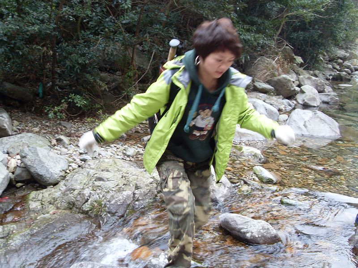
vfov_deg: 38.7
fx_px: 383
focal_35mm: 37
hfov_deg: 50.1
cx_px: 179
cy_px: 134
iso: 100
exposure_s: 1/45
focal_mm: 6.3
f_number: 2.8
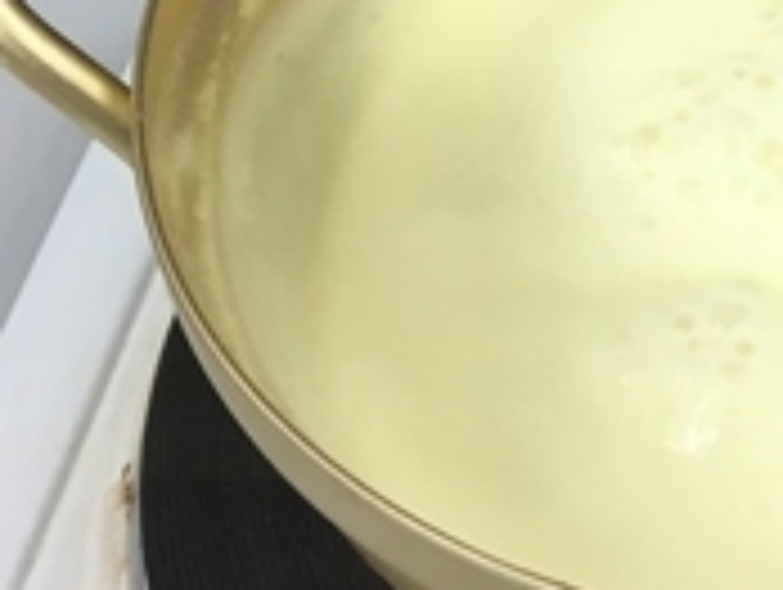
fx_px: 2265
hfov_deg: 18.6
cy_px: -72
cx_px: 936
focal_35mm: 100
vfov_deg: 14.5
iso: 32
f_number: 2.2
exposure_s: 1/33
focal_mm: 4.15
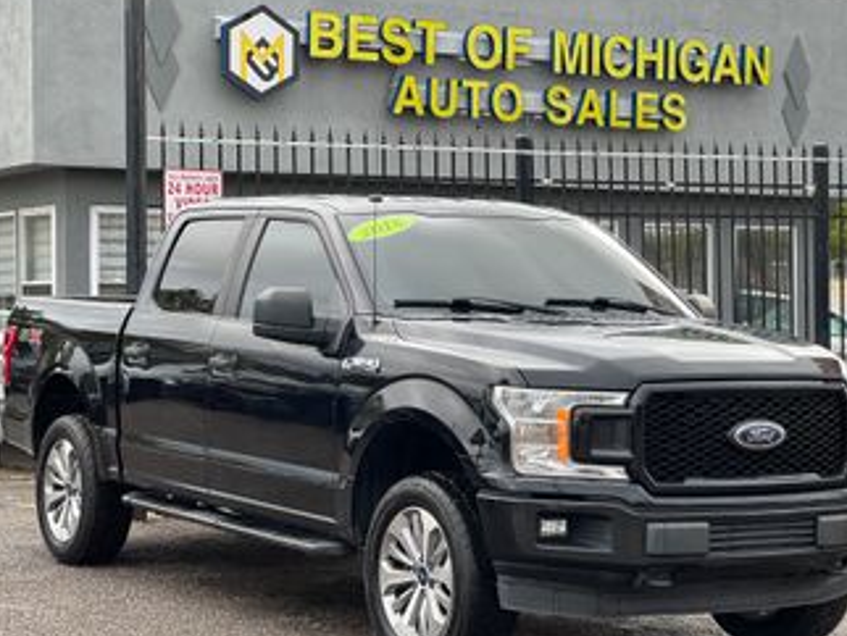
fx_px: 2106
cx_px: 442
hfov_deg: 22.7
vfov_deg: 17.2
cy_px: 318
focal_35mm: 86
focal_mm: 9
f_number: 2.8
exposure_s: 1/121
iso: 50
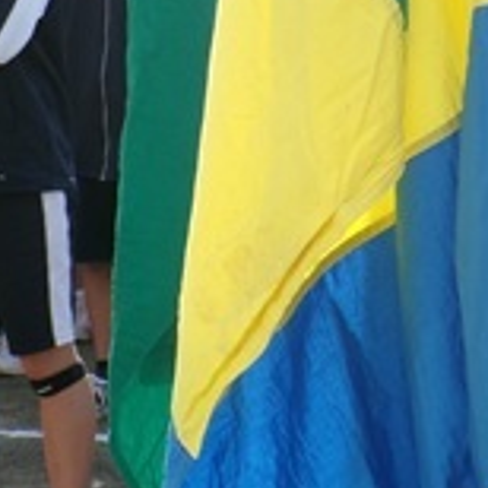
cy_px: -35
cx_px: 567
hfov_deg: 6.6
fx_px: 4179
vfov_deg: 6.7
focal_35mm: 262
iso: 100
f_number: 5.8
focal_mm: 16.9
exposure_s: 1/210
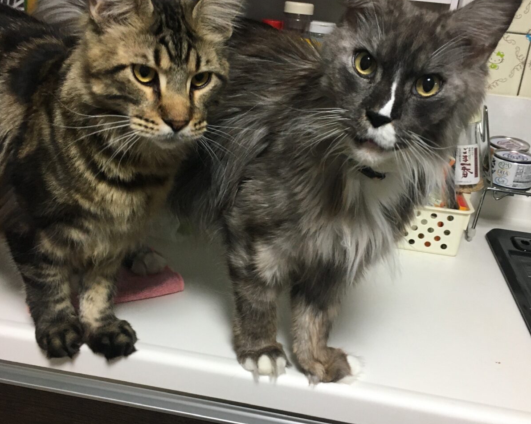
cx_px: 266
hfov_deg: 47.9
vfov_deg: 39.1
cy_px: 208
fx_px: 597
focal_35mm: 38
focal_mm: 4.15
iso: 125
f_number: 2.2
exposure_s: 1/30
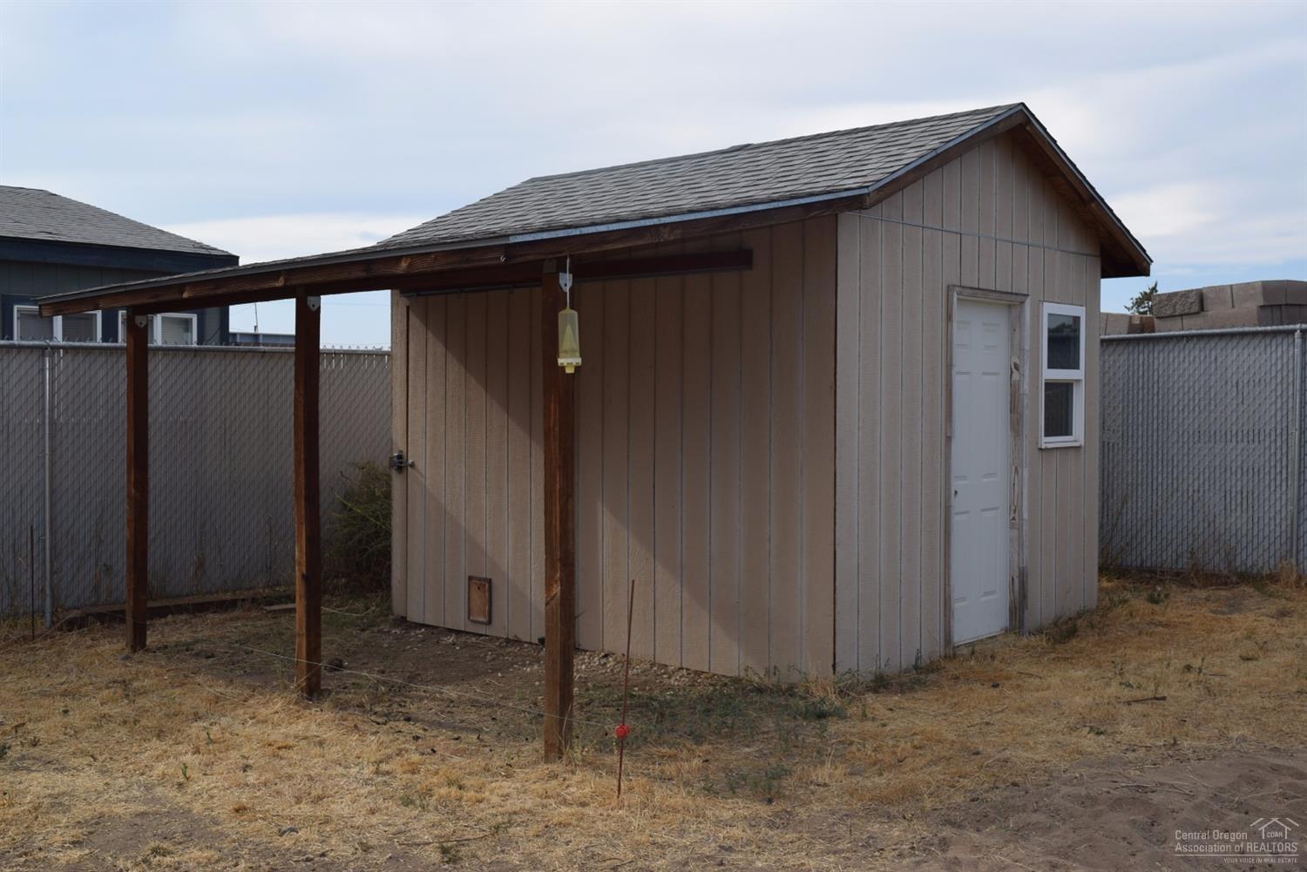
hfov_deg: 51.3
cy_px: 436
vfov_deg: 35.5
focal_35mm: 38
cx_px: 654
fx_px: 1362
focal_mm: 25
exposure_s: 1/200
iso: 100
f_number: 8
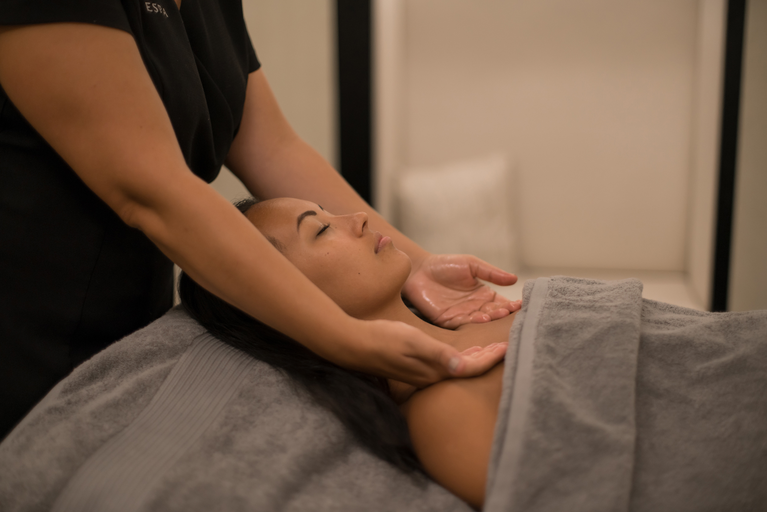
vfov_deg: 27.0
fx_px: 1065
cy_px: 256
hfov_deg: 39.6
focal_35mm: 50
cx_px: 384
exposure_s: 1/80
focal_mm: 50
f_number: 1.6
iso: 640
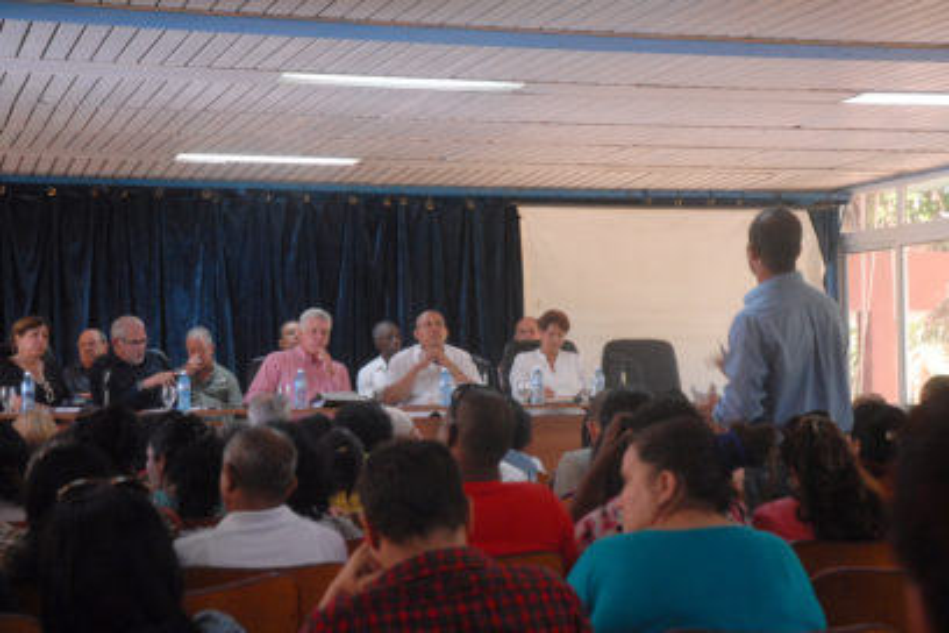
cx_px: 474
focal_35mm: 72
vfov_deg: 18.9
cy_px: 316
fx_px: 1898
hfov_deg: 28.1
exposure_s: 1/20
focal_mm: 48
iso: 800
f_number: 4.8
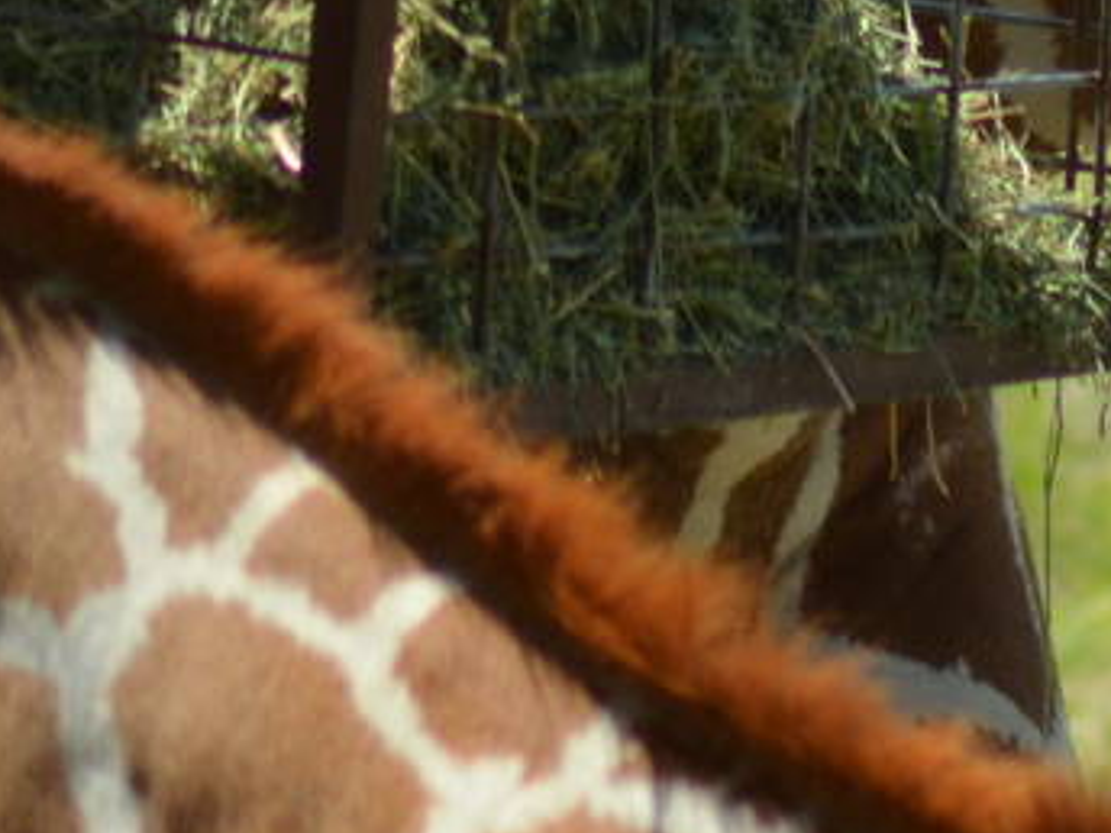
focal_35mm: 1305
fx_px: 41891
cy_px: -520
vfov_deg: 1.1
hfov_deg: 1.5
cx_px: 1428
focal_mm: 195
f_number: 5.6
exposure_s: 1/2000
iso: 400
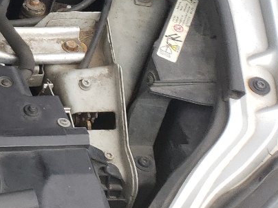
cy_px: -102
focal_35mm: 103
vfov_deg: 13.5
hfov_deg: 15.5
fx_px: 827
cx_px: -266
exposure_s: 1/1111
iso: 50
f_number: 1.5
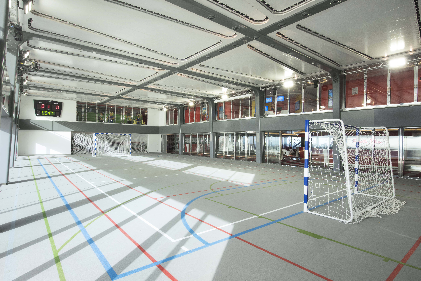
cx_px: 210
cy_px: 140
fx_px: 234
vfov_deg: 62.0
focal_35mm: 20
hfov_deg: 84.0
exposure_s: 1/40
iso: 640
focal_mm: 20
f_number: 11
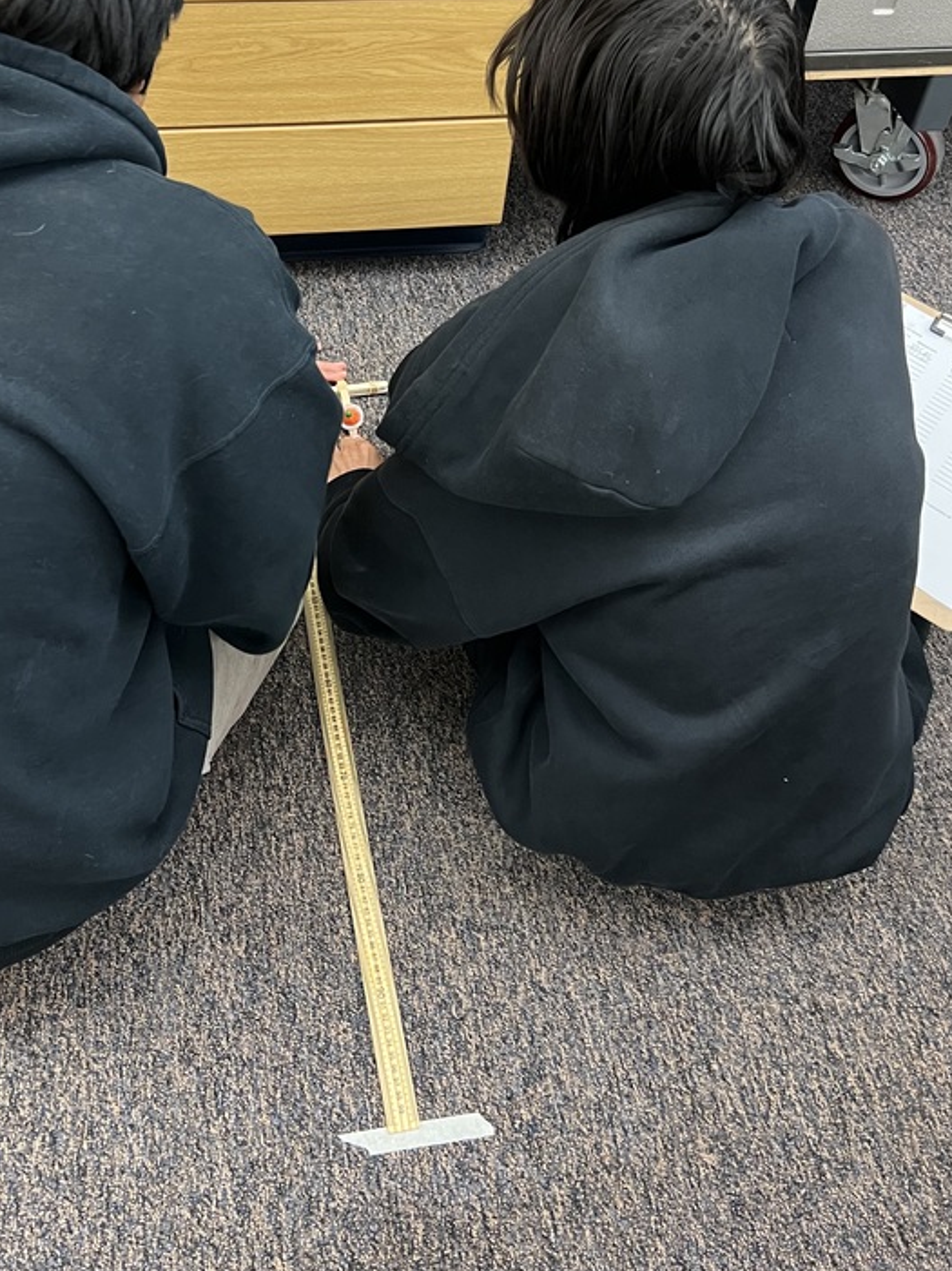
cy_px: 348
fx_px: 1395
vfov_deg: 47.5
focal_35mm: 38
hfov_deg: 37.6
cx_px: 419
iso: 250
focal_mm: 5.7
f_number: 1.5
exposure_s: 1/60
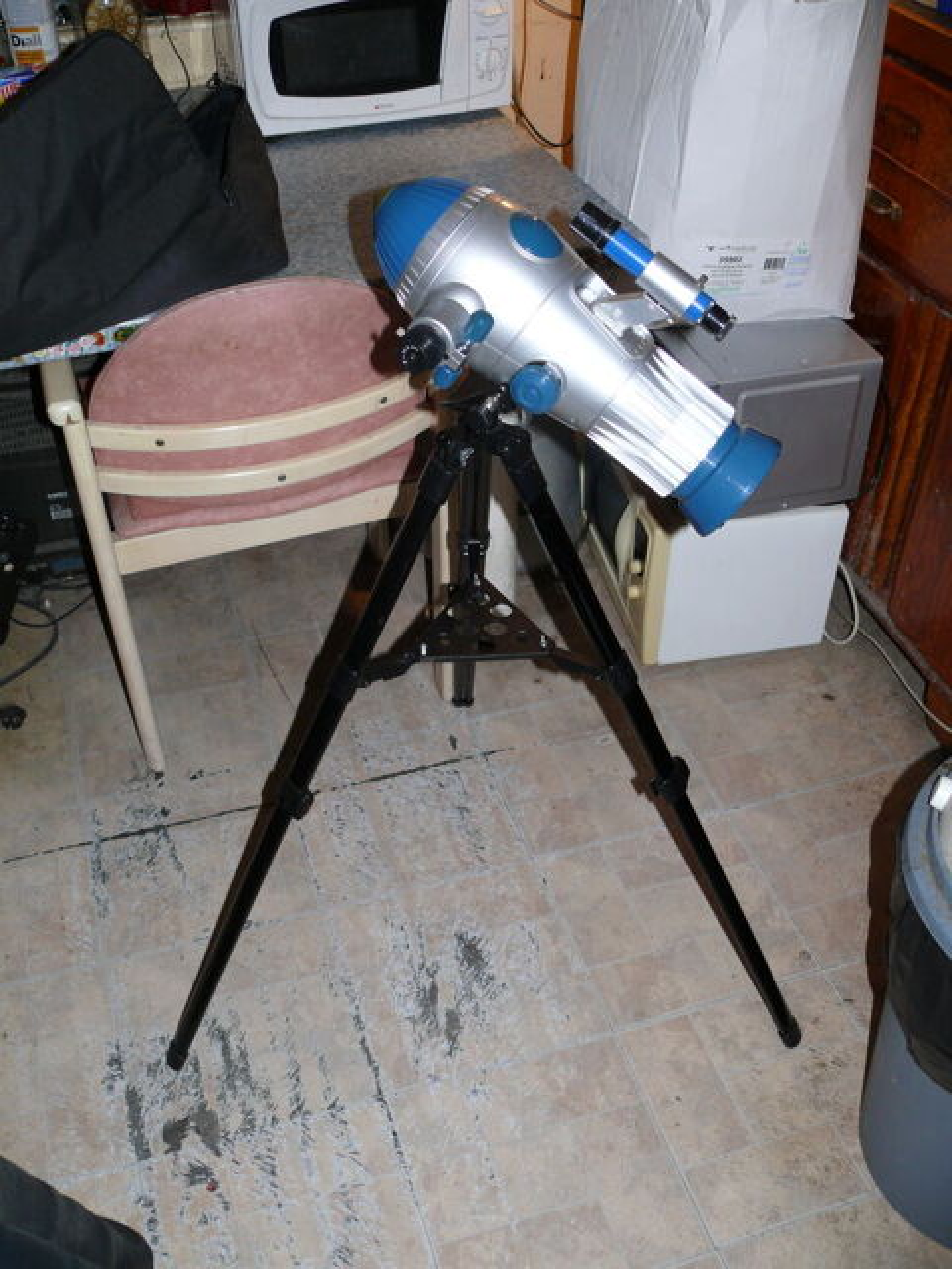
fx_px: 1283
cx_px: 476
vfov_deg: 52.6
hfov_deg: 40.7
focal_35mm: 35
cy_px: 634
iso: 100
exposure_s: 1/30
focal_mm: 7.4
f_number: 2.8
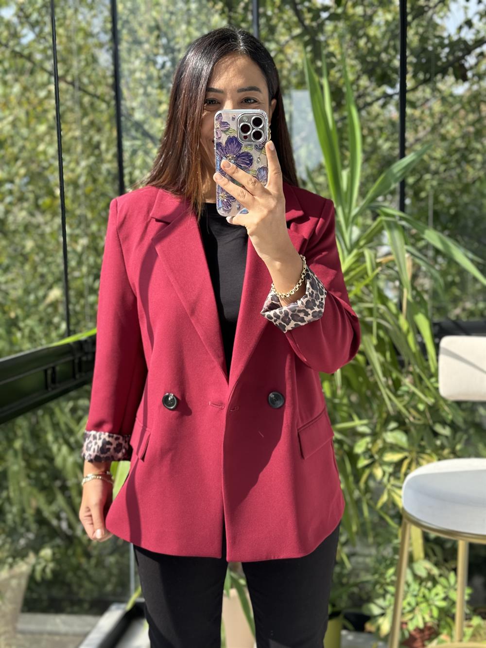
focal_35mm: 48
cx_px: 243
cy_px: 324
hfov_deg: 30.3
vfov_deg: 39.7
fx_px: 898
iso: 64
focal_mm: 6.76
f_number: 1.78
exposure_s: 1/333
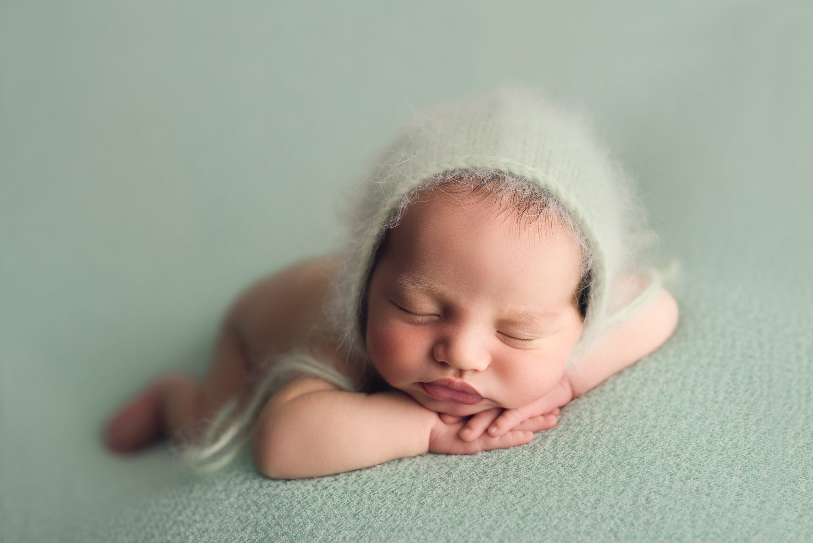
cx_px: 406
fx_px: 1130
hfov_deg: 39.6
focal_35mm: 50
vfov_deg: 27.0
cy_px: 272
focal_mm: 50
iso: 100
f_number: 2.8
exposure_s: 1/125
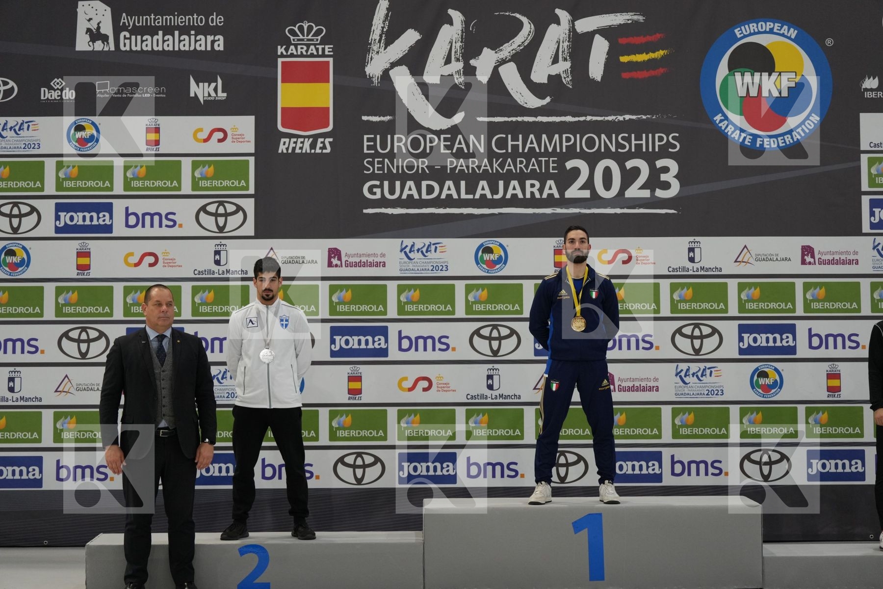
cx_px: 442
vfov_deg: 19.5
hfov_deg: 28.8
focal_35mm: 70
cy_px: 294
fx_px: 1717
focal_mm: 70
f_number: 2.8
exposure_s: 1/500
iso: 2000
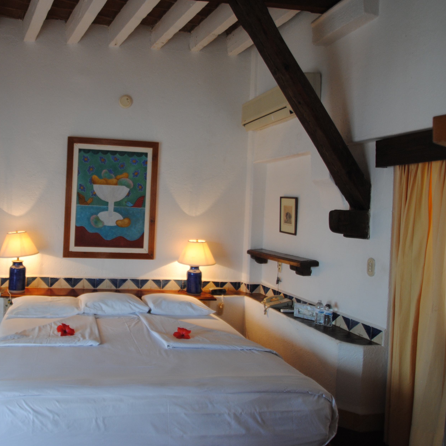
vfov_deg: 61.6
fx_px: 374
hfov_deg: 59.2
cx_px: 126
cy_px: 219
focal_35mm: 26
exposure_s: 1/30
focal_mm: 13
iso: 250
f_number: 3.8
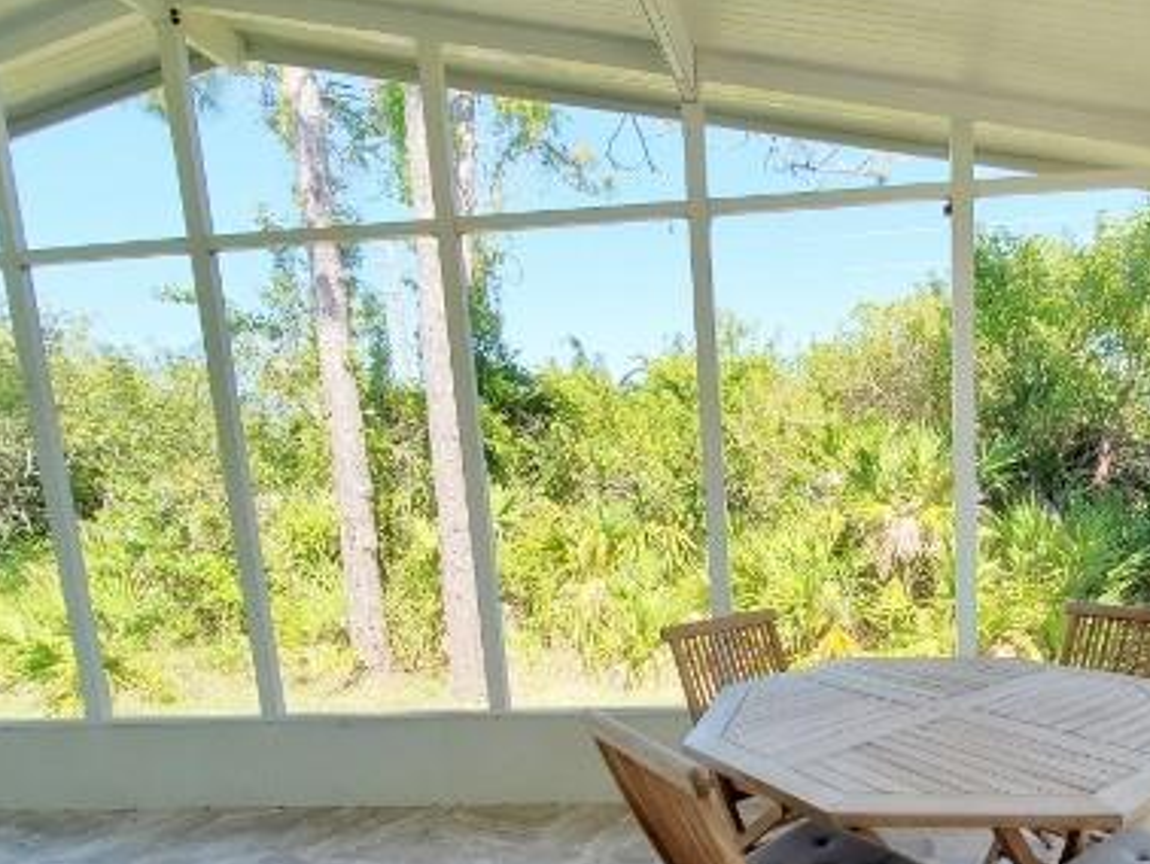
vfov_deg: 59.2
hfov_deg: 73.3
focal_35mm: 22
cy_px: 599
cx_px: 794
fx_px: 731
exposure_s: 1/225
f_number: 2.2
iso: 50
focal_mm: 1.8
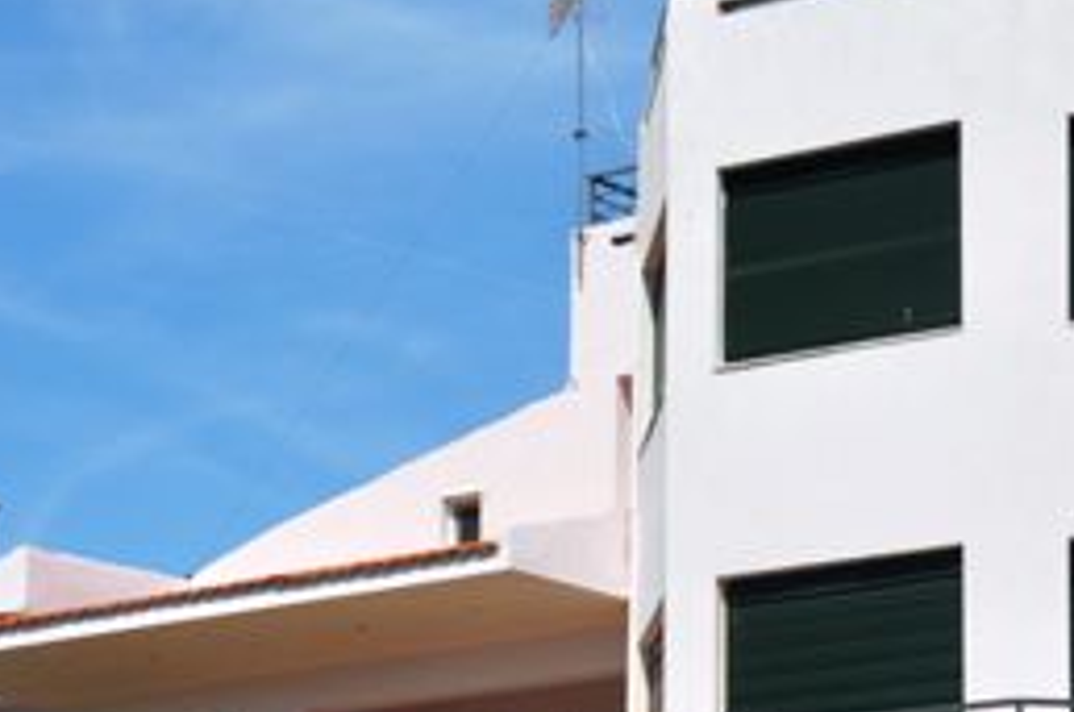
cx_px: 1018
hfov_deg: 15.4
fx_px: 3901
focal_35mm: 131
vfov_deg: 10.4
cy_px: 550
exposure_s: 1/320
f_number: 9
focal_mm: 32
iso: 200
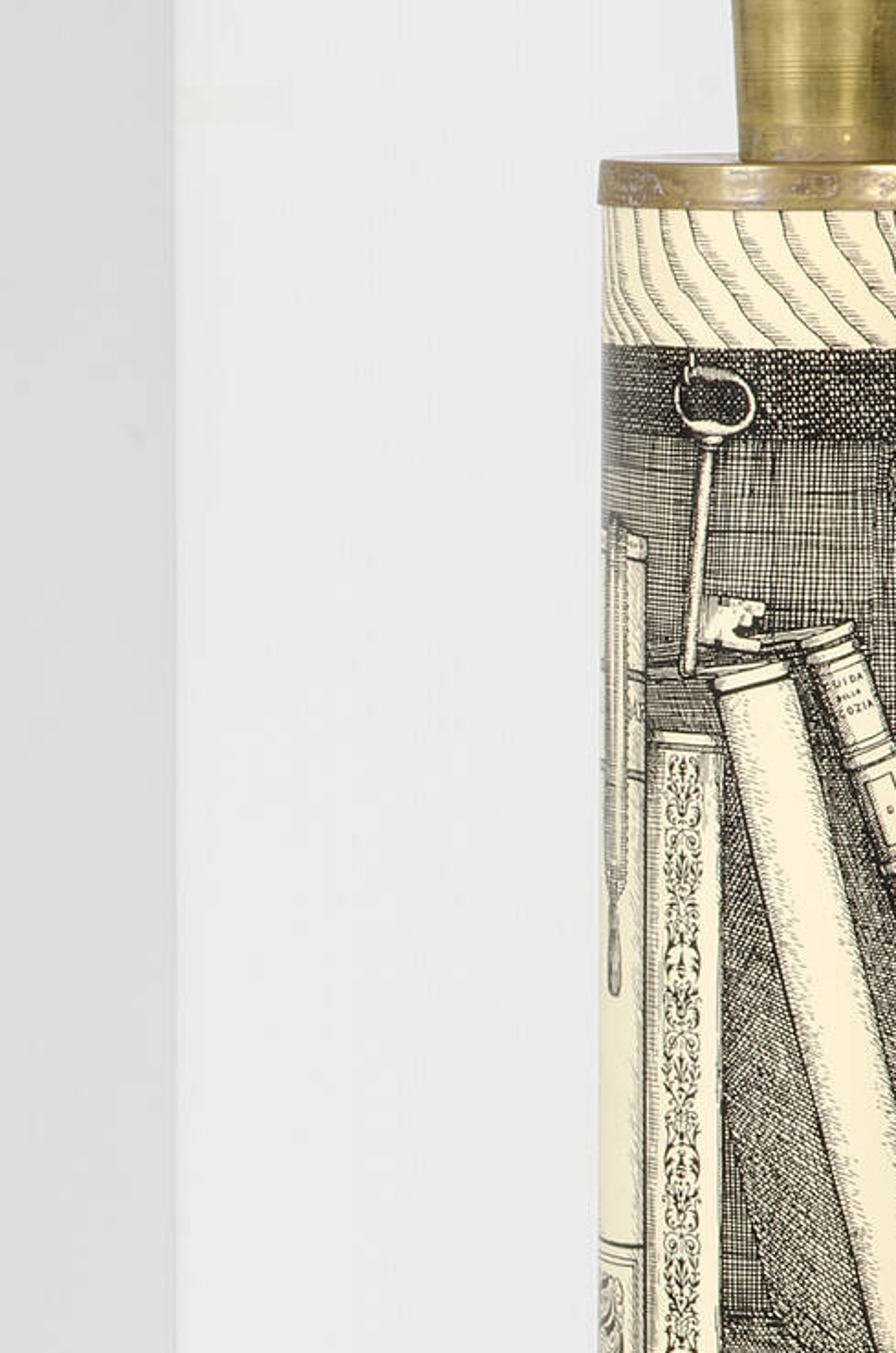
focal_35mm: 292
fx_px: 10947
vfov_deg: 7.1
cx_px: 154
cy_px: 895
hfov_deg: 4.7
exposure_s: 1/200
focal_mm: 68
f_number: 20
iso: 100
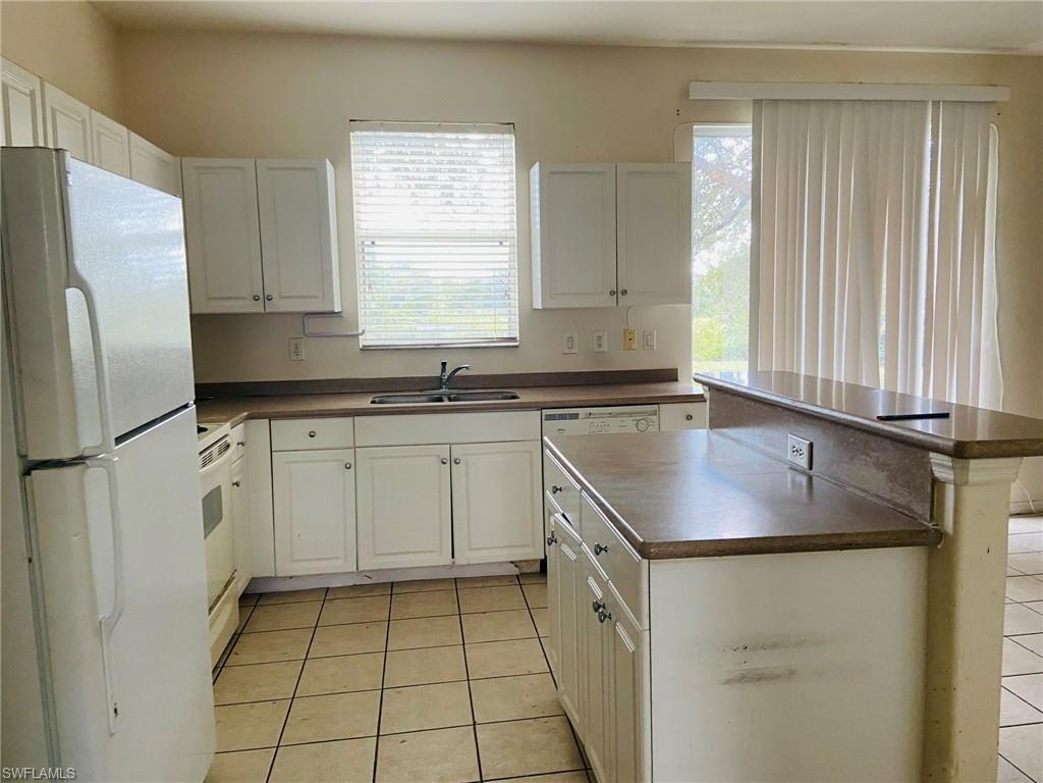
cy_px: 392
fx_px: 783
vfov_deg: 53.1
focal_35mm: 26
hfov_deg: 67.3
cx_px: 522
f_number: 1.8
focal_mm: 4.25
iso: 125
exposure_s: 1/80
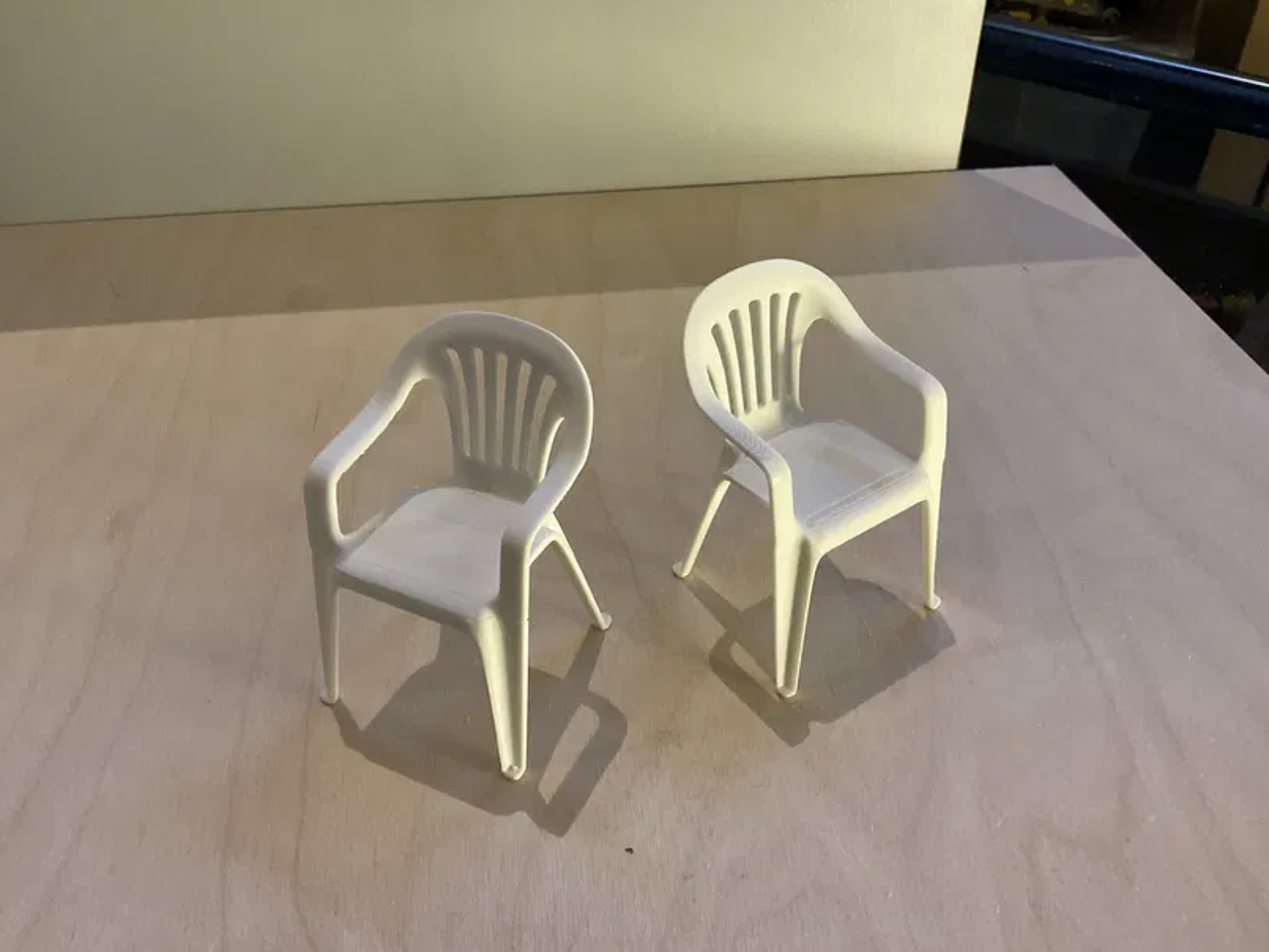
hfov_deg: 60.0
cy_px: 483
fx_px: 1100
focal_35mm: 30
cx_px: 622
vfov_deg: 46.8
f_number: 1.8
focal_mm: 3
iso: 100
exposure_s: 1/50
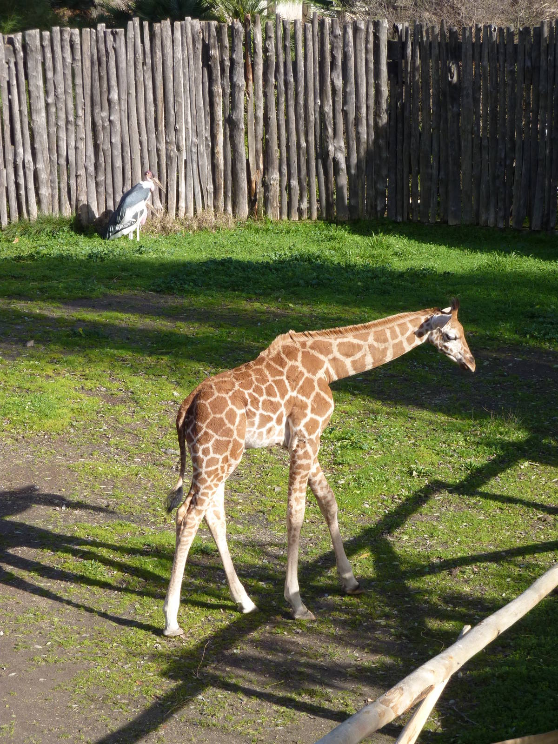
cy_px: 372
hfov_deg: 14.2
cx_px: 279
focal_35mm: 104
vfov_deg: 18.9
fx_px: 2235
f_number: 4.3
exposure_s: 1/400
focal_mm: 17
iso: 125
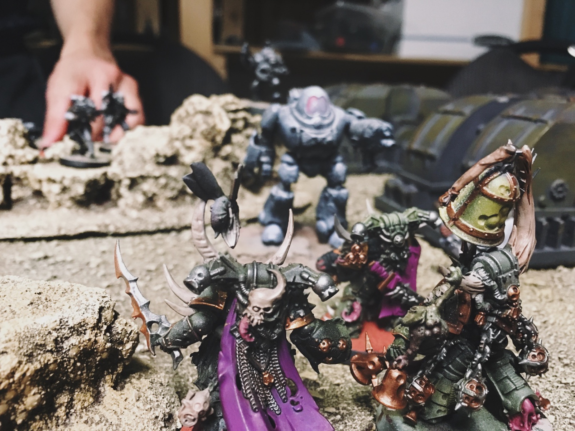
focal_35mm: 29
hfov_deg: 61.7
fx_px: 482
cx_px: 288
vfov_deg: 48.2
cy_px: 216
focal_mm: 4.15
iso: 250
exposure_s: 1/15
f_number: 2.2
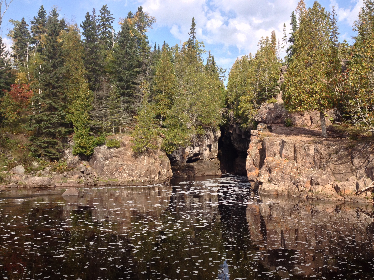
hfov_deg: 52.6
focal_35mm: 35
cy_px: 140
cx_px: 187
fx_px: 378
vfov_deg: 40.7
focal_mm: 4.28
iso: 50
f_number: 2.4
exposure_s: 1/890
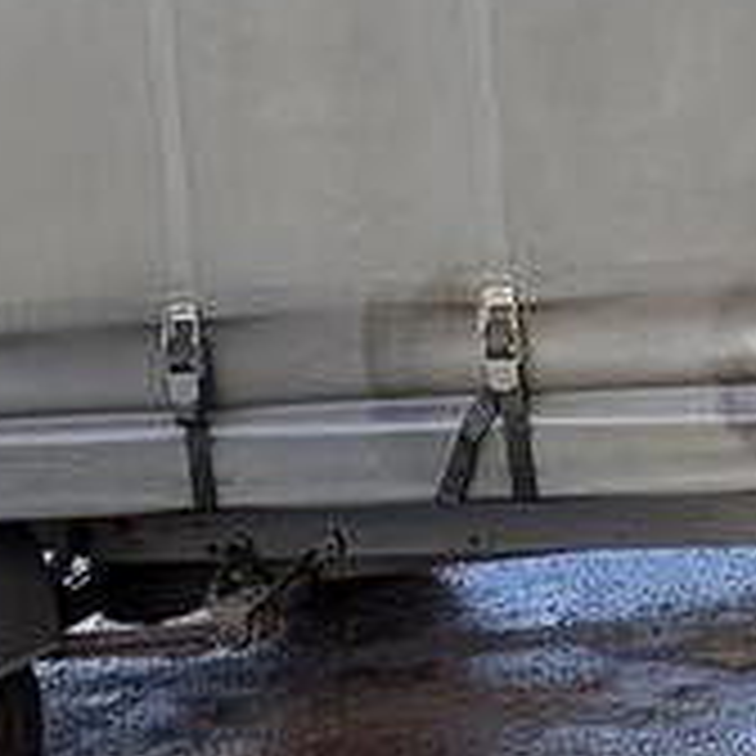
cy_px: 9
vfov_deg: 24.9
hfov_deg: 22.9
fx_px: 1631
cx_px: 1008
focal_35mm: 66
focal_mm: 2.22
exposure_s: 1/196
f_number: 2.2
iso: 40
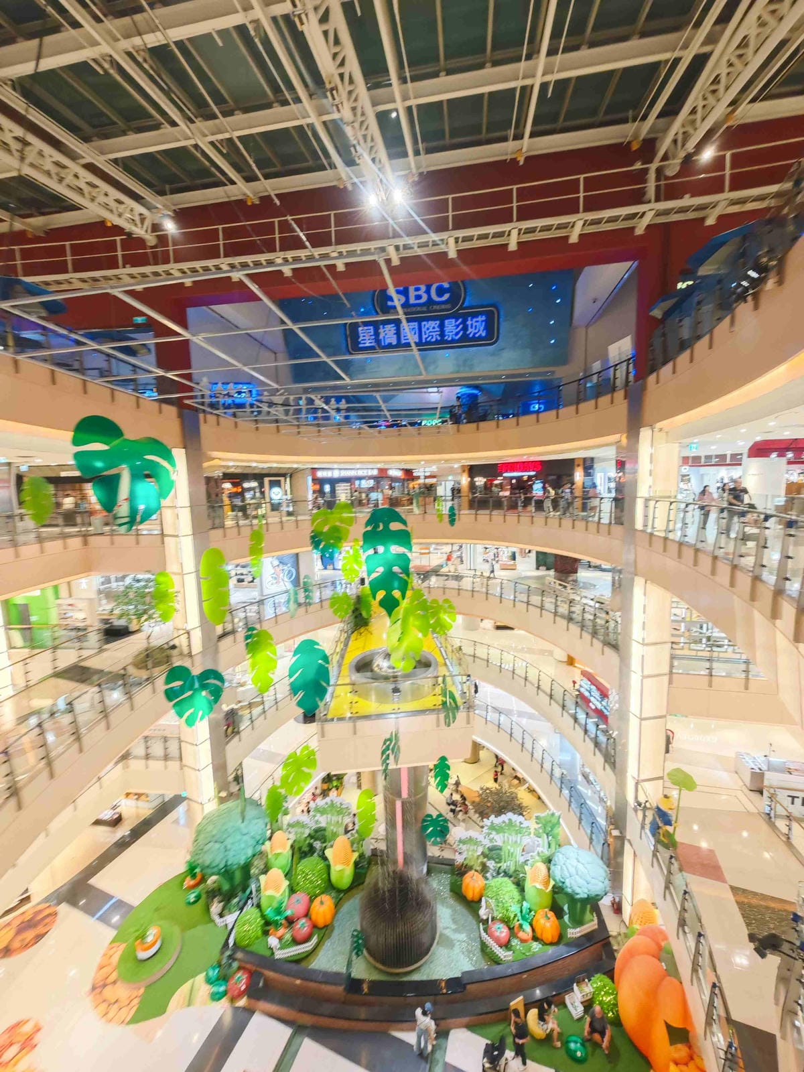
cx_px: 402
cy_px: 536
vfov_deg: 110.5
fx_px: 372
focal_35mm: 12
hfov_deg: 94.5
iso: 250
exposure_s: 1/30
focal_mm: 2.03
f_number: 1.8
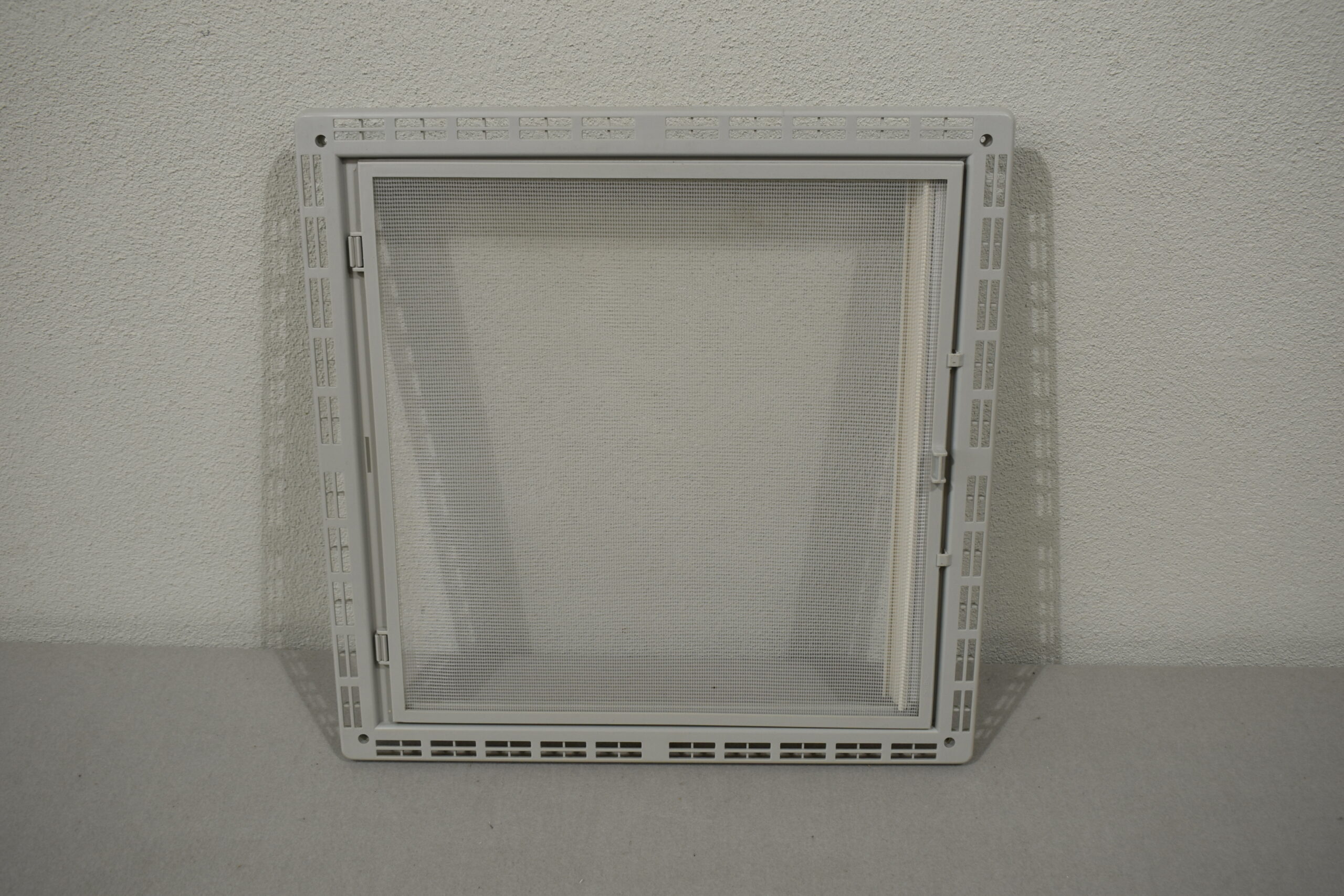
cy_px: 448
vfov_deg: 36.9
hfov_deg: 53.1
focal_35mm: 36
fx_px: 1344
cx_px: 672
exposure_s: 1/125
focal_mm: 24
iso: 250
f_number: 5.6
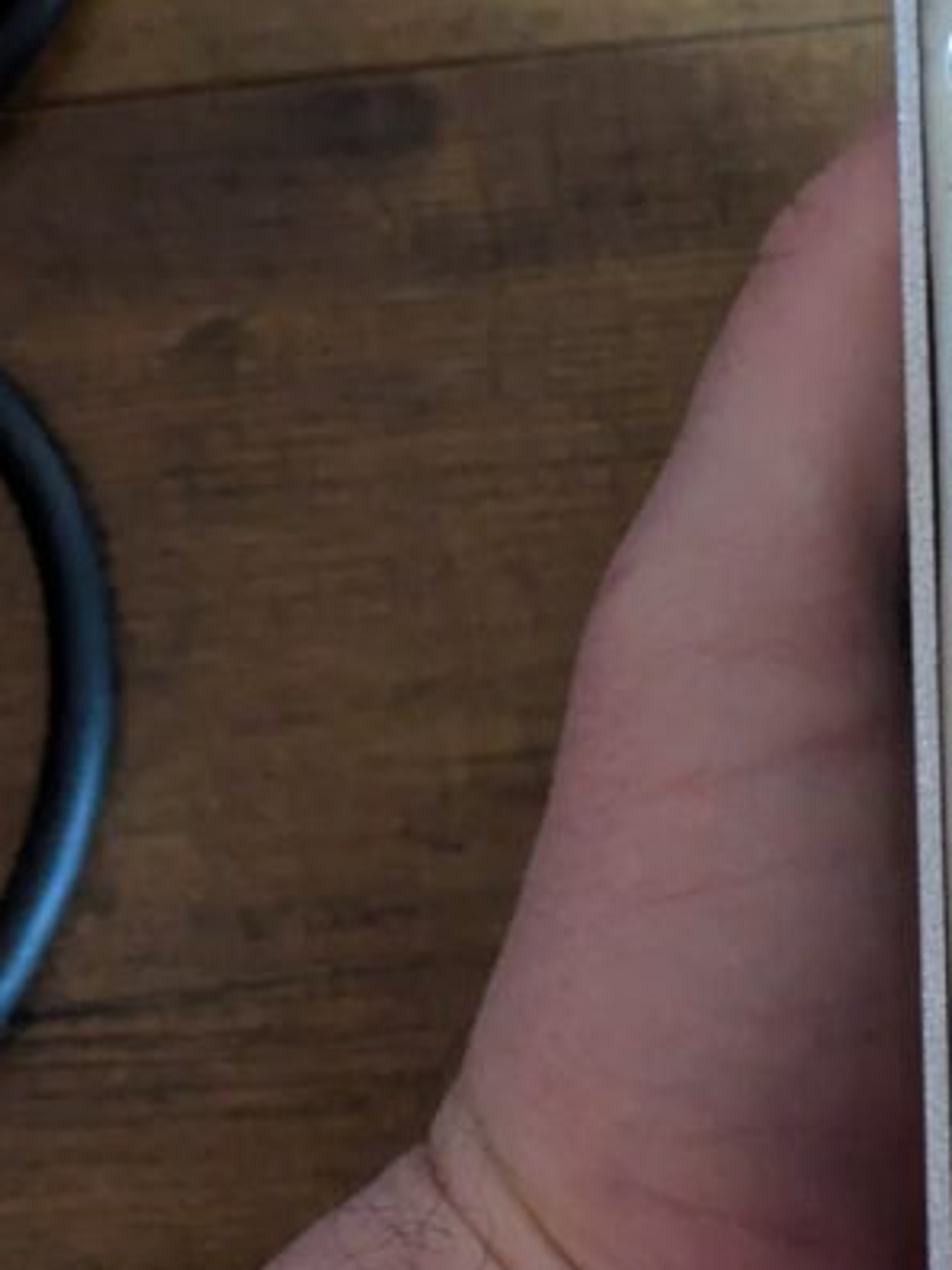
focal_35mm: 132
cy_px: 845
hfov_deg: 10.8
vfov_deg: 14.9
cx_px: 1462
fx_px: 4840
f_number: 1.89
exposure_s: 1/25
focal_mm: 5.43
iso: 500
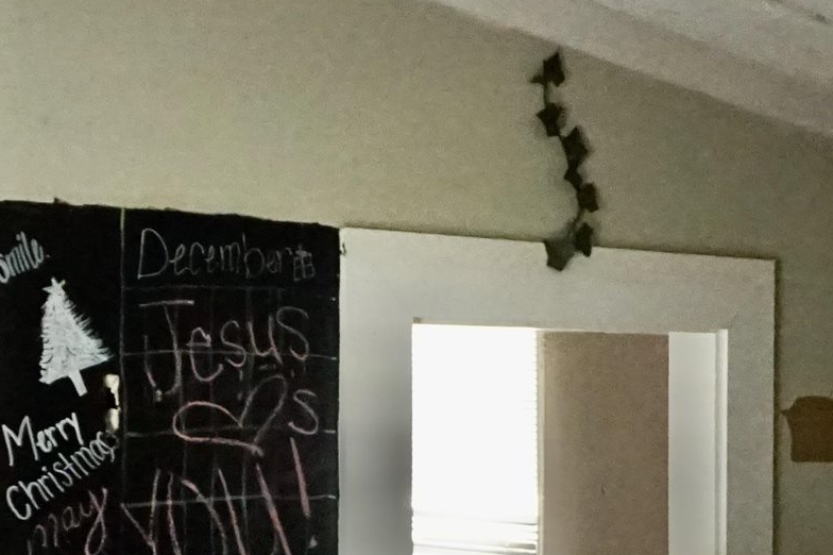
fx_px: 2174
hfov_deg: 20.9
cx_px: 854
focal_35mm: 94
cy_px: 533
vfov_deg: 14.3
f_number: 4
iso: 3200
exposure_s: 1/60
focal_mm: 16
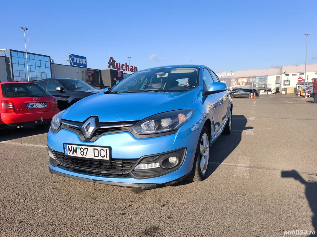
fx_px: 211
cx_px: 158
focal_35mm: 23
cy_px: 118
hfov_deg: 73.9
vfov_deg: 58.9
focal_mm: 6.57
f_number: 1.6
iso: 50
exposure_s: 1/3064
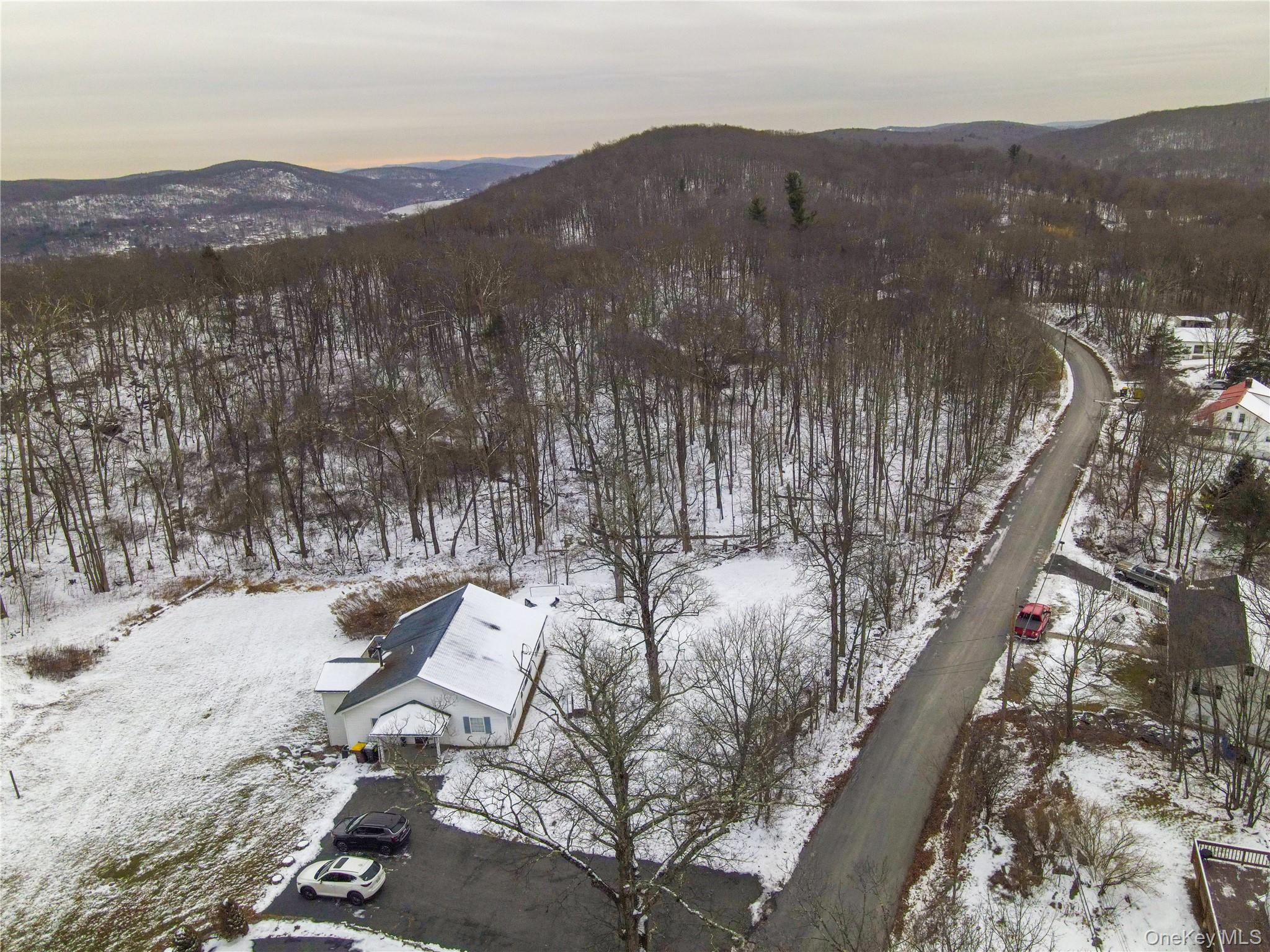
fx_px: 881
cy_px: 476
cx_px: 635
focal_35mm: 24
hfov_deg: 71.6
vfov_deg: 56.8
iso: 190
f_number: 2.8
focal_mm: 4.5
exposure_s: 1/13
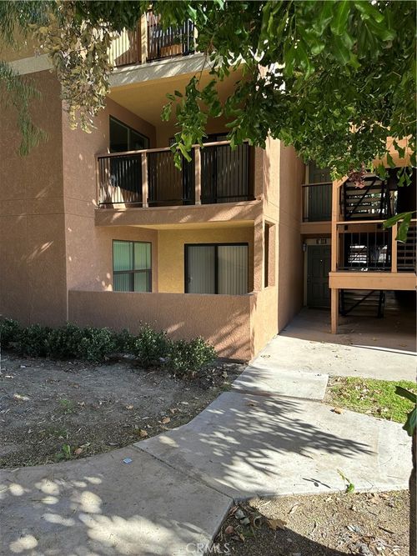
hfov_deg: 56.8
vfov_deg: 71.6
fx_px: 386
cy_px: 278
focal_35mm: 24
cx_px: 208
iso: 80
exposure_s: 1/529
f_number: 1.78
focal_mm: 6.86
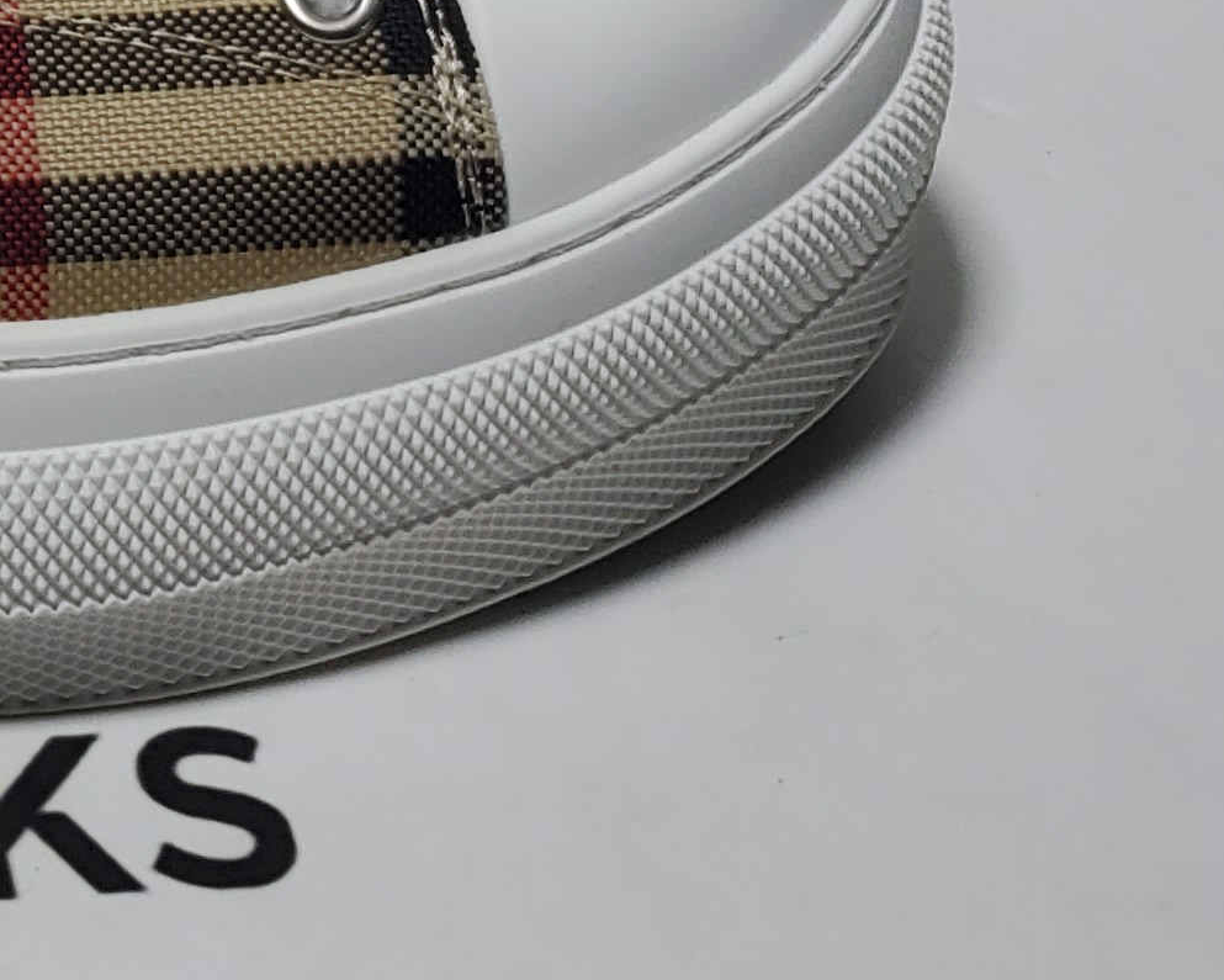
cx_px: -493
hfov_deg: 17.2
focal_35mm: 103
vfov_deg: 13.9
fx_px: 3732
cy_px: -568
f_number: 1.5
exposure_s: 1/529
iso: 50
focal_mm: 4.3
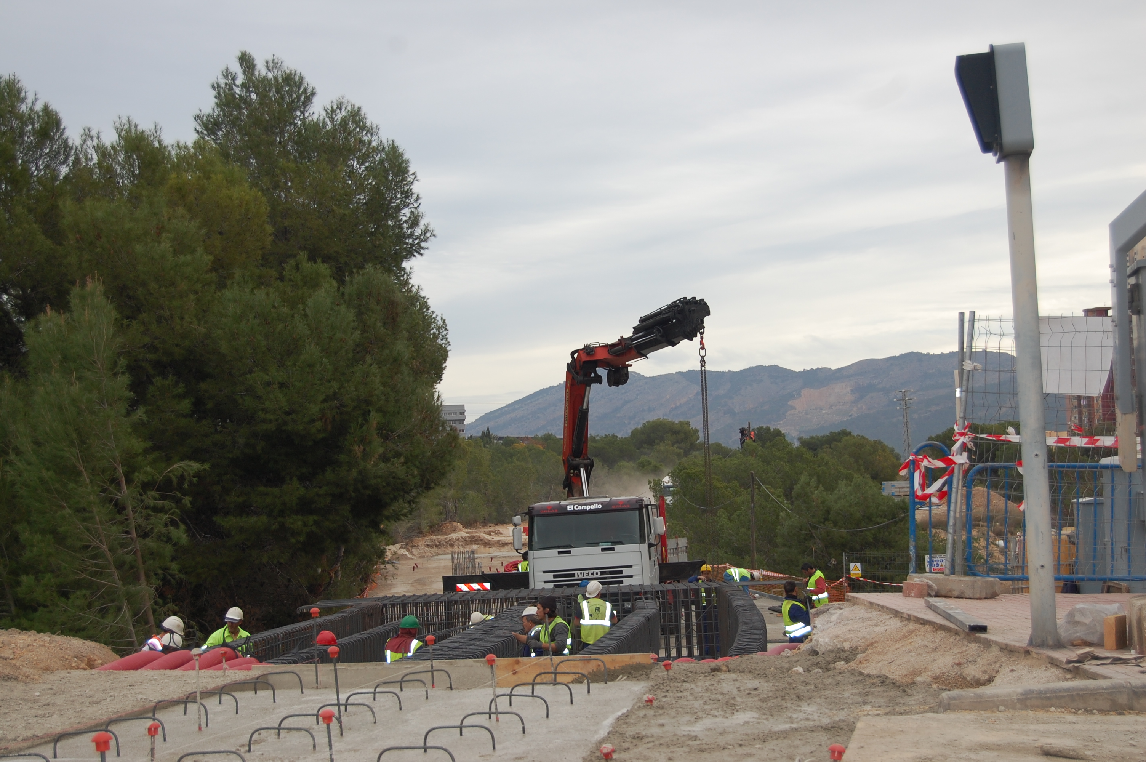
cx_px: 573
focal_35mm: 57
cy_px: 381
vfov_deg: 23.7
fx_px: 1813
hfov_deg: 35.1
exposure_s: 1/500
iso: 220
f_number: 5.6
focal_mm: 38
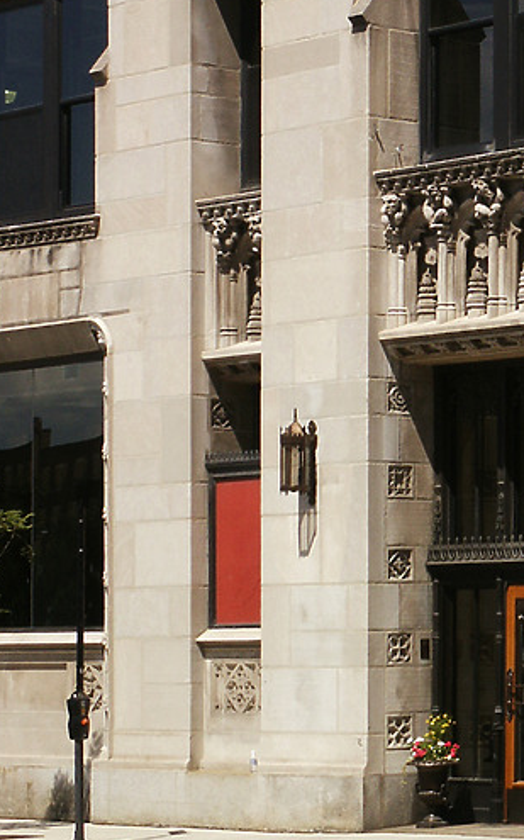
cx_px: 537
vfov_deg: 15.4
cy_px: 182
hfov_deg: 9.6
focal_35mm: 135
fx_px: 3087
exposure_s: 1/250
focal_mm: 14.55
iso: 64
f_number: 8
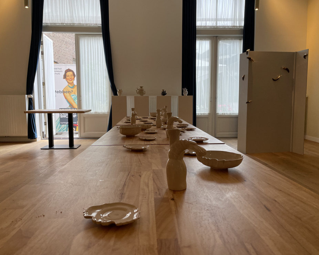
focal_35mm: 28
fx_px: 264
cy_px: 127
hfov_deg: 62.2
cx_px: 160
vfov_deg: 51.5
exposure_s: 1/120
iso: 32
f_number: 1.6
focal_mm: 4.2
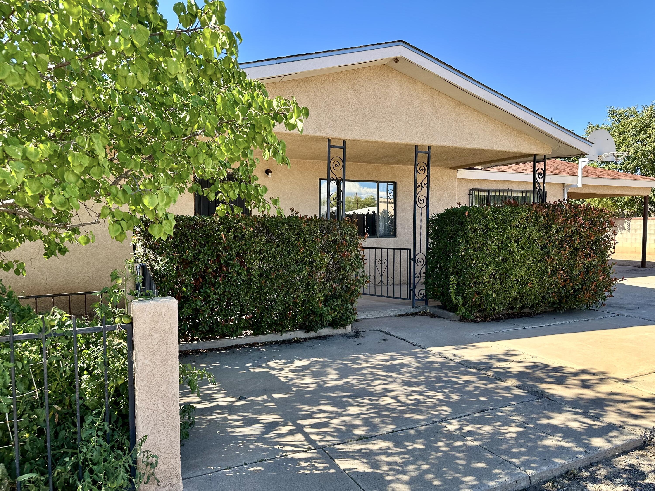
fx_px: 454
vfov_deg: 56.8
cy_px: 246
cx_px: 328
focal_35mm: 24
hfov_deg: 71.6
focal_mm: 6.86
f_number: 1.78
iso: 80
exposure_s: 1/910
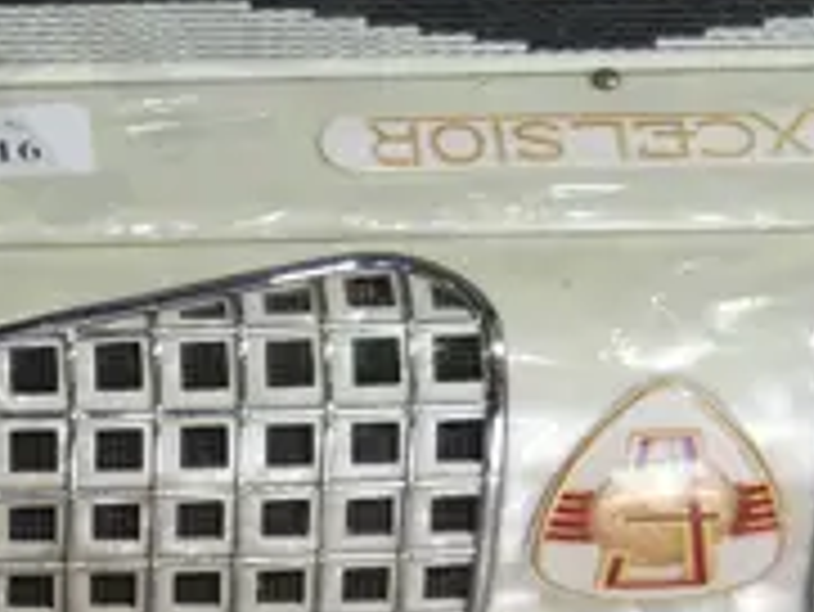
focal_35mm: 181
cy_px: 367
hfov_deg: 10.7
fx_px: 4259
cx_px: -270
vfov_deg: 8.2
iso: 200
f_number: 3.6
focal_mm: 16
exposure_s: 1/80
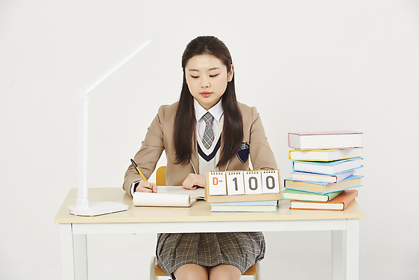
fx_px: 1397
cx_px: 210
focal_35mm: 120
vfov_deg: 11.4
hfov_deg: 17.1
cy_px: 140
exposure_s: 1/125
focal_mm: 120
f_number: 8
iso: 200
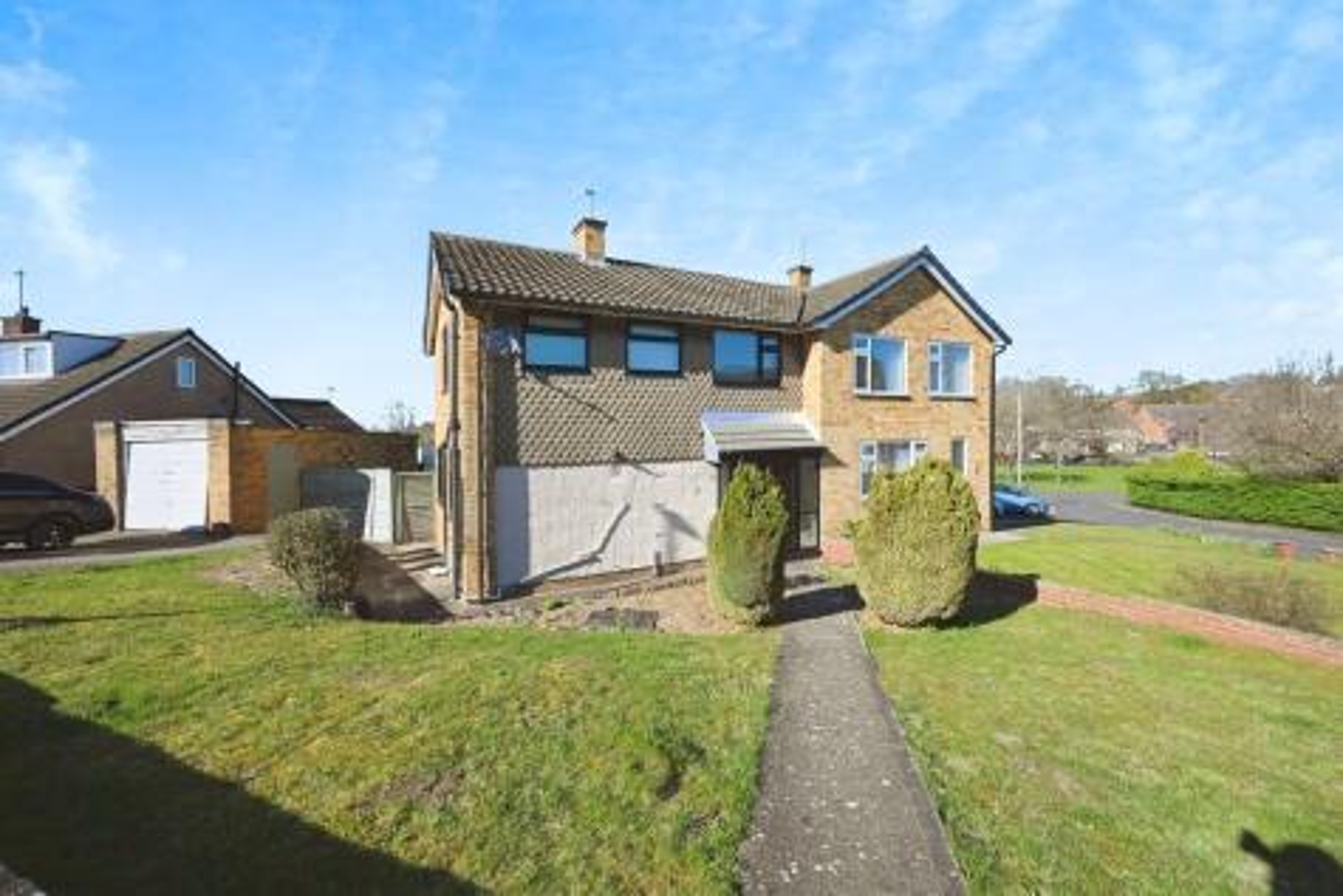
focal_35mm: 14
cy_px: 448
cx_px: 672
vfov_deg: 81.2
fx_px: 522
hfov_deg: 104.2
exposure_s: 1/250
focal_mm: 14
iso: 100
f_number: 8
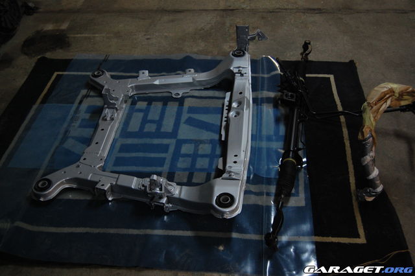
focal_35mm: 39
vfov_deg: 34.2
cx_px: 208
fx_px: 449
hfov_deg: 49.6
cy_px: 138
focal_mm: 26
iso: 800
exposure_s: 1/30
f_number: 4
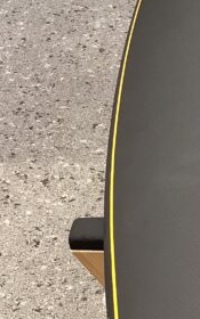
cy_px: 202
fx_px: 820
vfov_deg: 22.0
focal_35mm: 94
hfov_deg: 13.2
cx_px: 286
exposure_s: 1/50
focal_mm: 3.3
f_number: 2.4
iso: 200
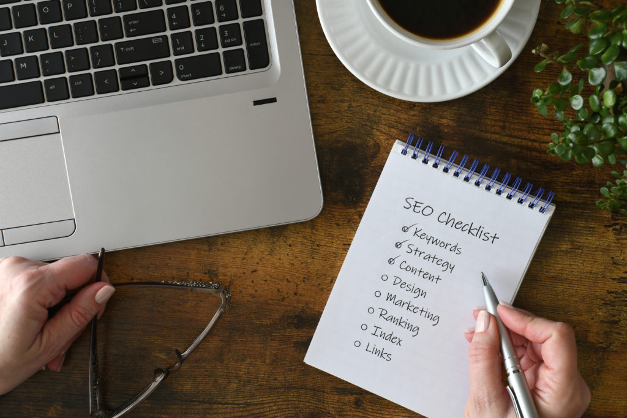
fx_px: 914
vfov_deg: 25.8
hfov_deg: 37.8
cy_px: 209
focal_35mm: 52
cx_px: 314
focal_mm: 35
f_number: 8
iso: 200
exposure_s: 1/60
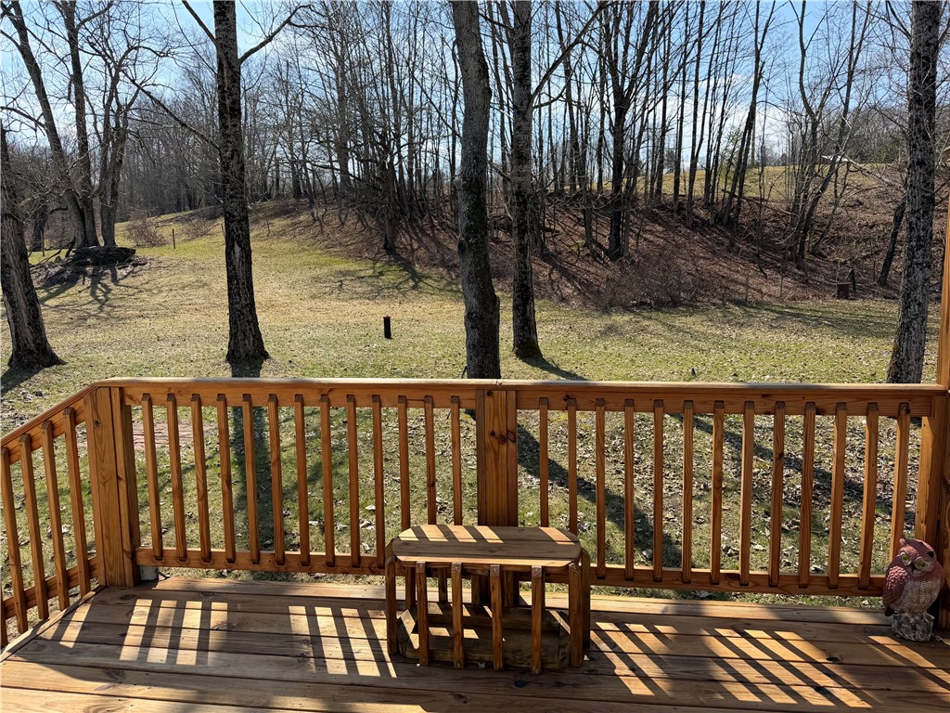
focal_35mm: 24
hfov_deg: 71.6
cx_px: 475
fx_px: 659
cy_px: 356
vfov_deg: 56.8
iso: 80
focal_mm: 6.76
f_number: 1.78
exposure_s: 1/2445
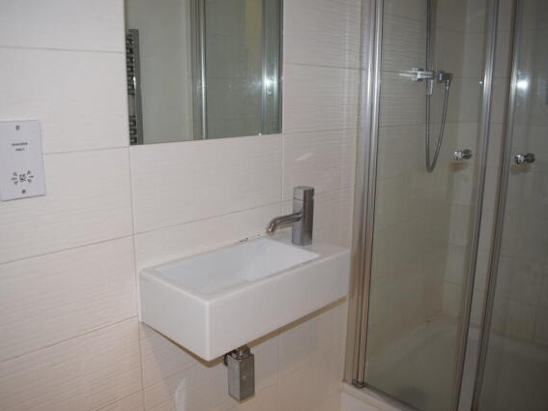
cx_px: 254
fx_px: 475
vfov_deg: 46.8
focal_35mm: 30
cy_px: 202
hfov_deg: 59.9
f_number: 4.5
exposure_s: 1/80
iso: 800
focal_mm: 18
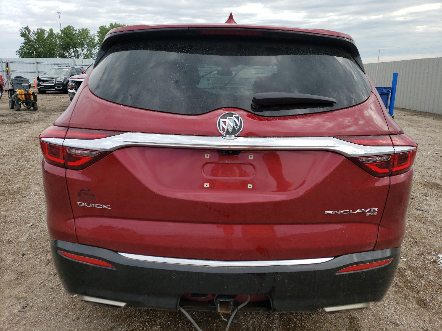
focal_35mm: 26
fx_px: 332
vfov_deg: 53.1
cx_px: 221
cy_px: 166
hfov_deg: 67.3
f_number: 1.5
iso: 50
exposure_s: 1/2000
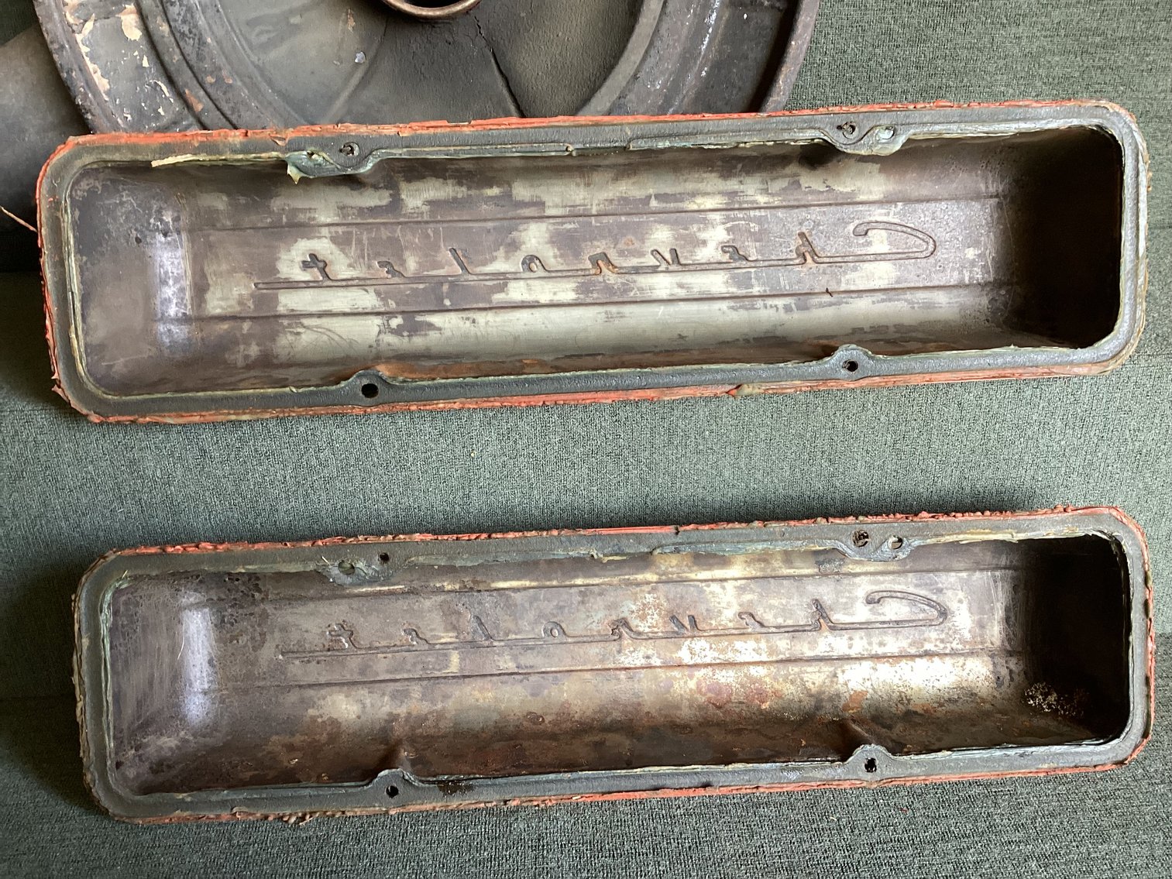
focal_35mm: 31
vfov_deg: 45.4
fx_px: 1050
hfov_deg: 58.3
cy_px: 440
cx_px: 586
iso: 160
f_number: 2.4
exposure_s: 1/50
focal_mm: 3.3
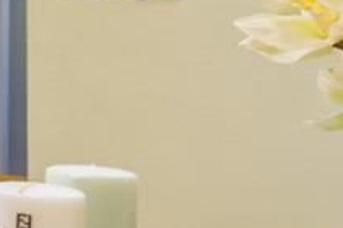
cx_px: -866
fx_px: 1227
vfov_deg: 10.5
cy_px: 22
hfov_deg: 9.4
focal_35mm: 129
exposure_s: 1/100
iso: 320
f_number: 7.1
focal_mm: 17
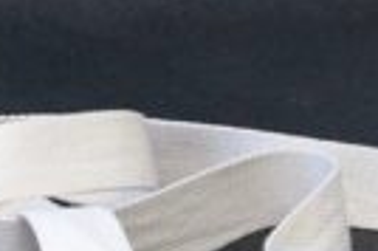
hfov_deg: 10.0
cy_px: 100
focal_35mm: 201
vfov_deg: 6.8
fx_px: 2108
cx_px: -121
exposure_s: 1/160
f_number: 5
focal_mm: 30
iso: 1600
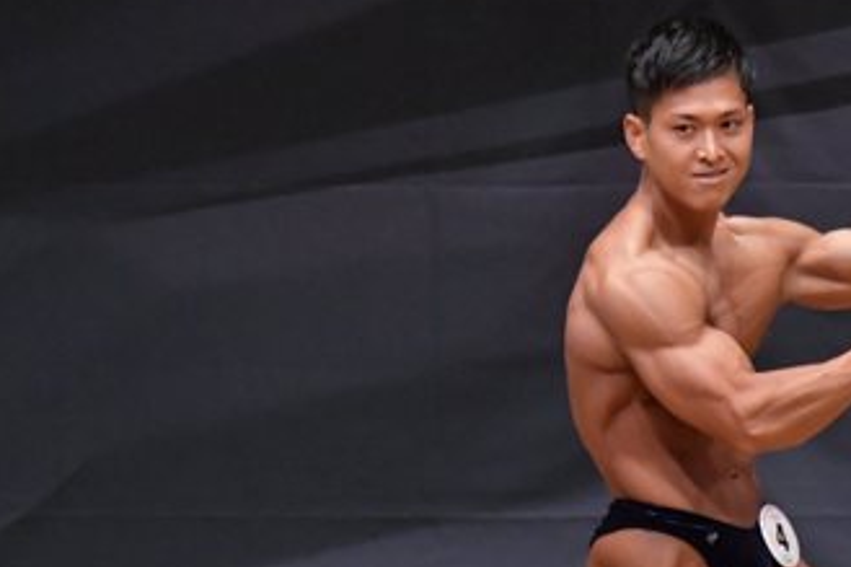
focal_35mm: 671
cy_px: 549
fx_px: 15853
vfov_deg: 2.0
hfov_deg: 3.1
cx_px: 661
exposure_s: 1/400
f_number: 5.6
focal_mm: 190
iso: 6400
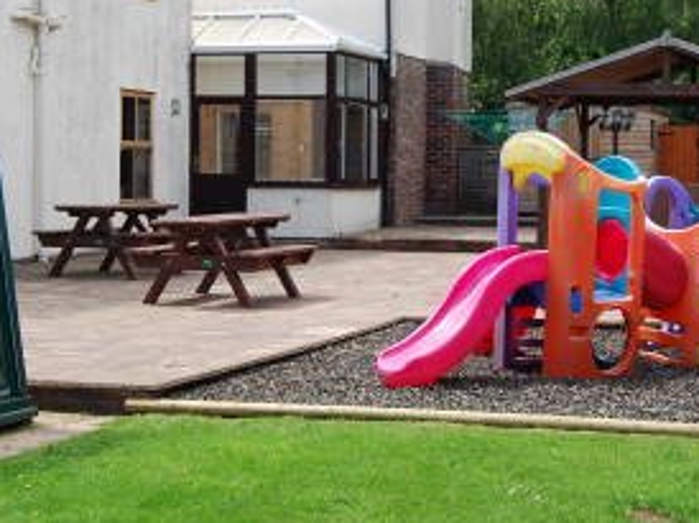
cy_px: 236
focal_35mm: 81
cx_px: 446
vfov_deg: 18.2
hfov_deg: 24.1
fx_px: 1634
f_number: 6.3
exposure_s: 1/160
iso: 100
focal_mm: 24
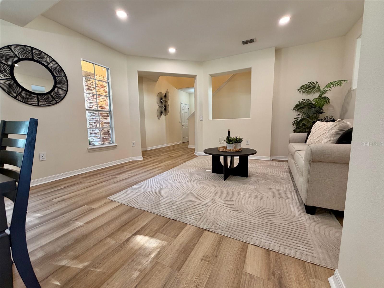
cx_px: 192
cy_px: 144
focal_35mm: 14
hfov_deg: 102.1
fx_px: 155
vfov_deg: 85.6
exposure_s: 1/120
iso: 200
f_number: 2.2
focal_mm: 2.22
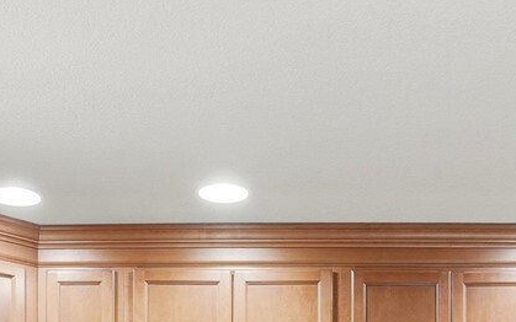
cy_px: 538
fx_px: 928
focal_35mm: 66
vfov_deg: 17.0
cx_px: 268
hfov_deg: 31.1
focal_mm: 16
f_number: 9
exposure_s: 1/60
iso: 400
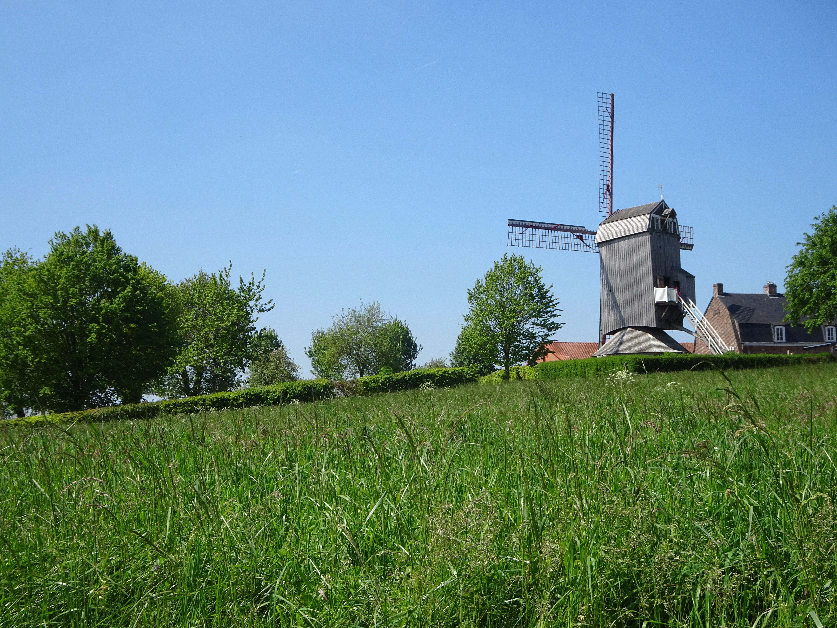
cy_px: 314
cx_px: 418
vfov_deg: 25.2
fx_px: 1402
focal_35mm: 58
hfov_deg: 33.2
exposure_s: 1/500
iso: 80
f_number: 4.5
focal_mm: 9.87
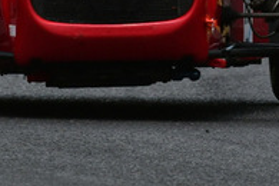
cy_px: -119
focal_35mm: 3070
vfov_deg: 0.4
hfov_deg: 0.7
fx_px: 23791
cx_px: 229
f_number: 11
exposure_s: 1/640
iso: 400
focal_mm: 500
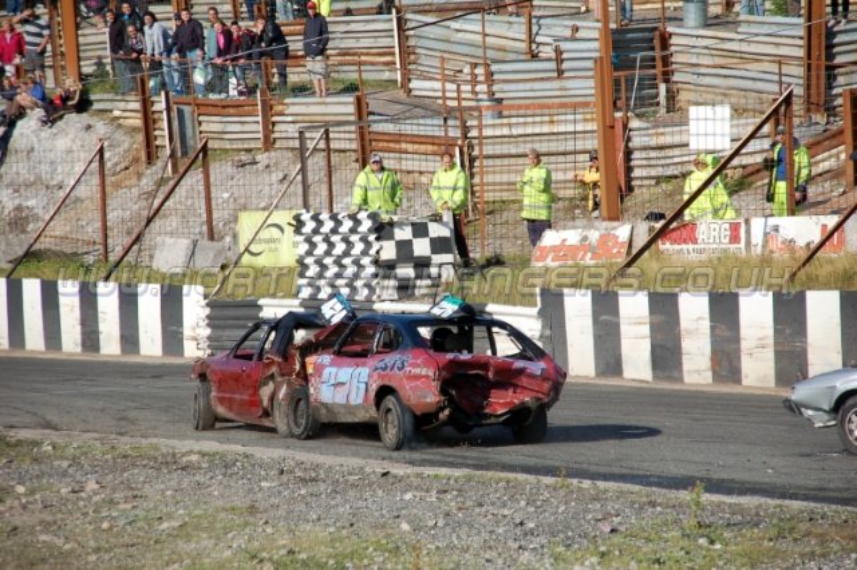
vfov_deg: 7.9
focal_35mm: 174
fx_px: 4140
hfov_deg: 11.8
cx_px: 428
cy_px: 285
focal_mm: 116
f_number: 6
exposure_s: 1/1000
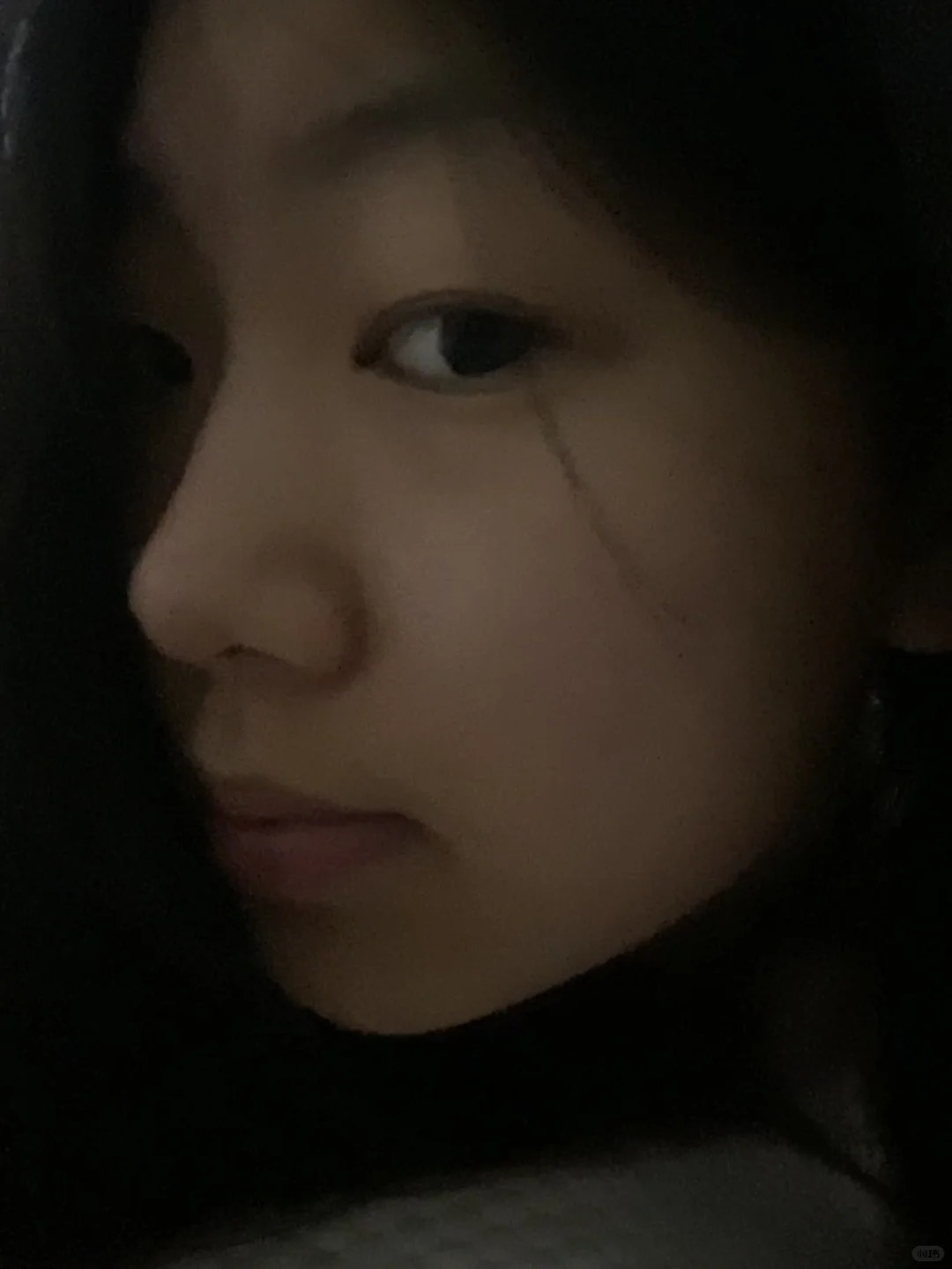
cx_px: 476
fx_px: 1100
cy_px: 634
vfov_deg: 60.0
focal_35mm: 30
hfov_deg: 46.8
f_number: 2.2
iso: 2000
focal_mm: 2.71
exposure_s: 1/15
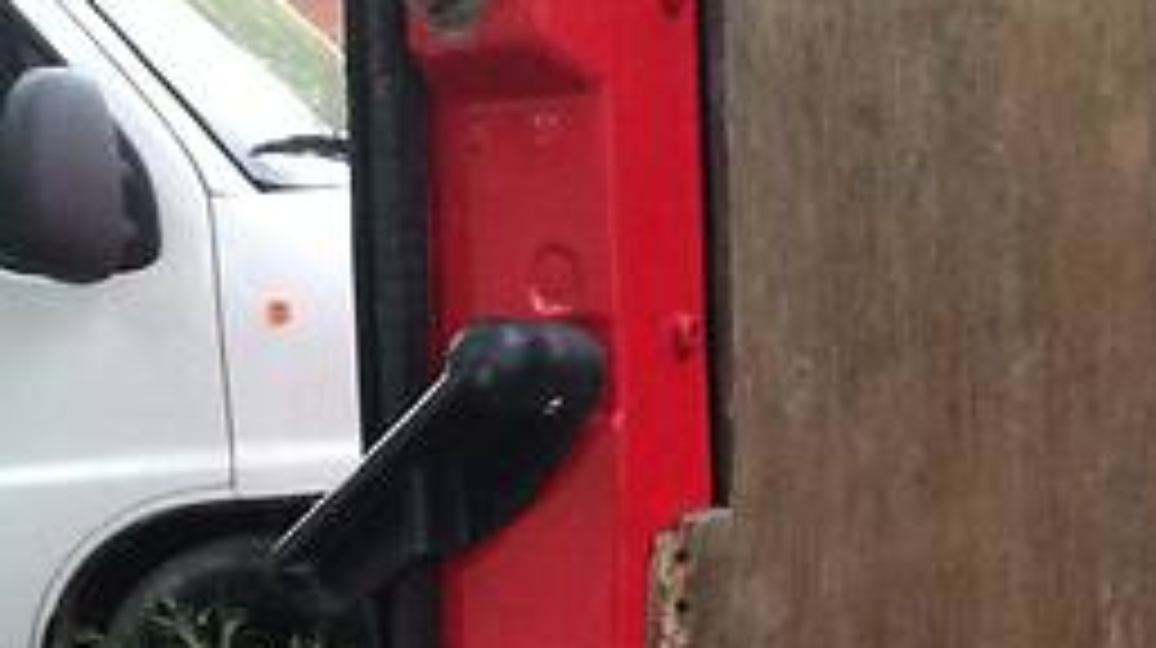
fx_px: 2572
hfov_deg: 25.2
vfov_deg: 13.8
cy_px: 868
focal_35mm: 84
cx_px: 792
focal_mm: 4.1
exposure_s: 1/17
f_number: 2.4
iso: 400
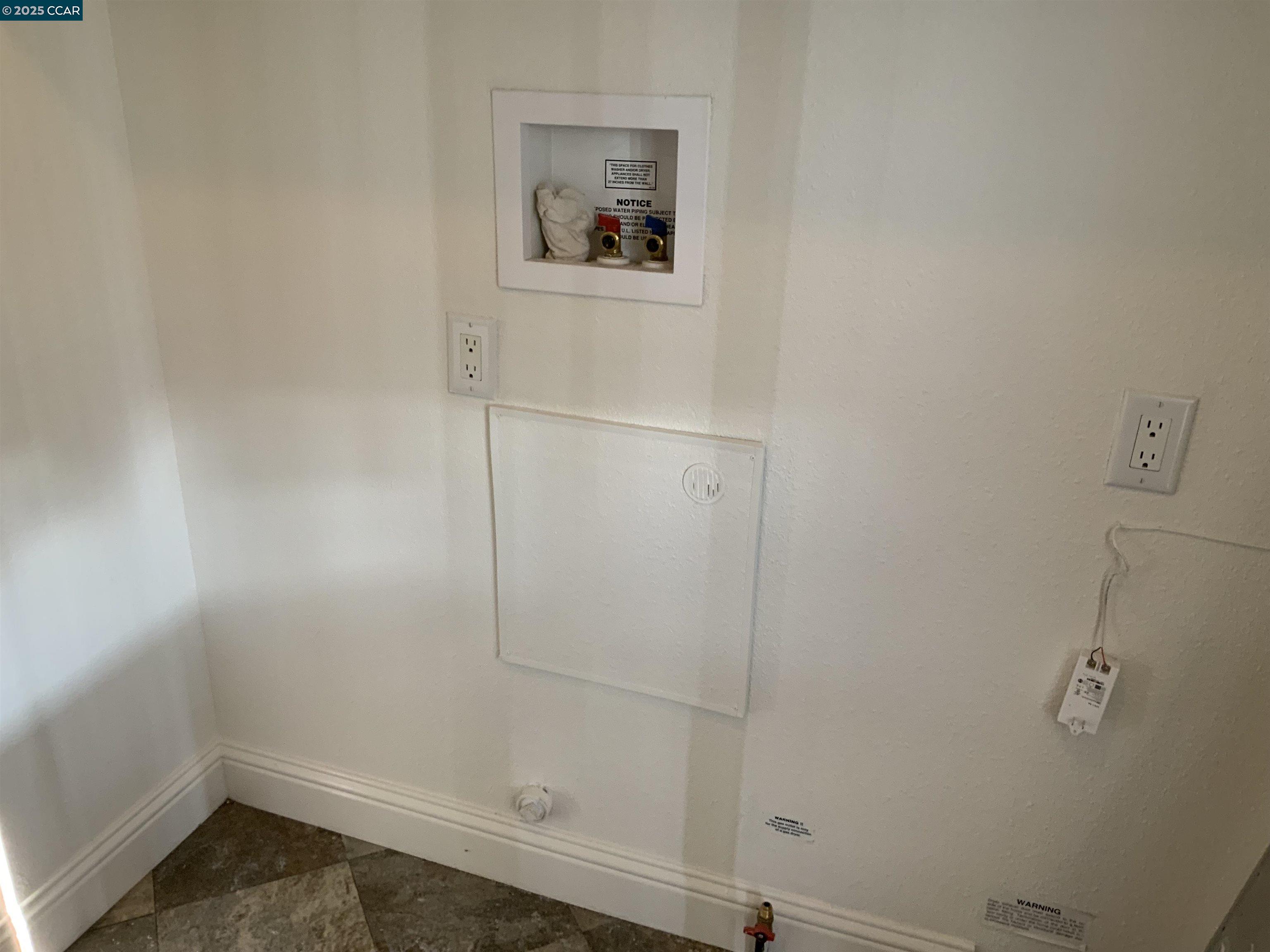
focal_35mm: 29
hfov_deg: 61.7
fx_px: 1064
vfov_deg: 48.2
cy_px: 476
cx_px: 635
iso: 125
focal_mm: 3
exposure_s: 1/60
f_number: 1.8
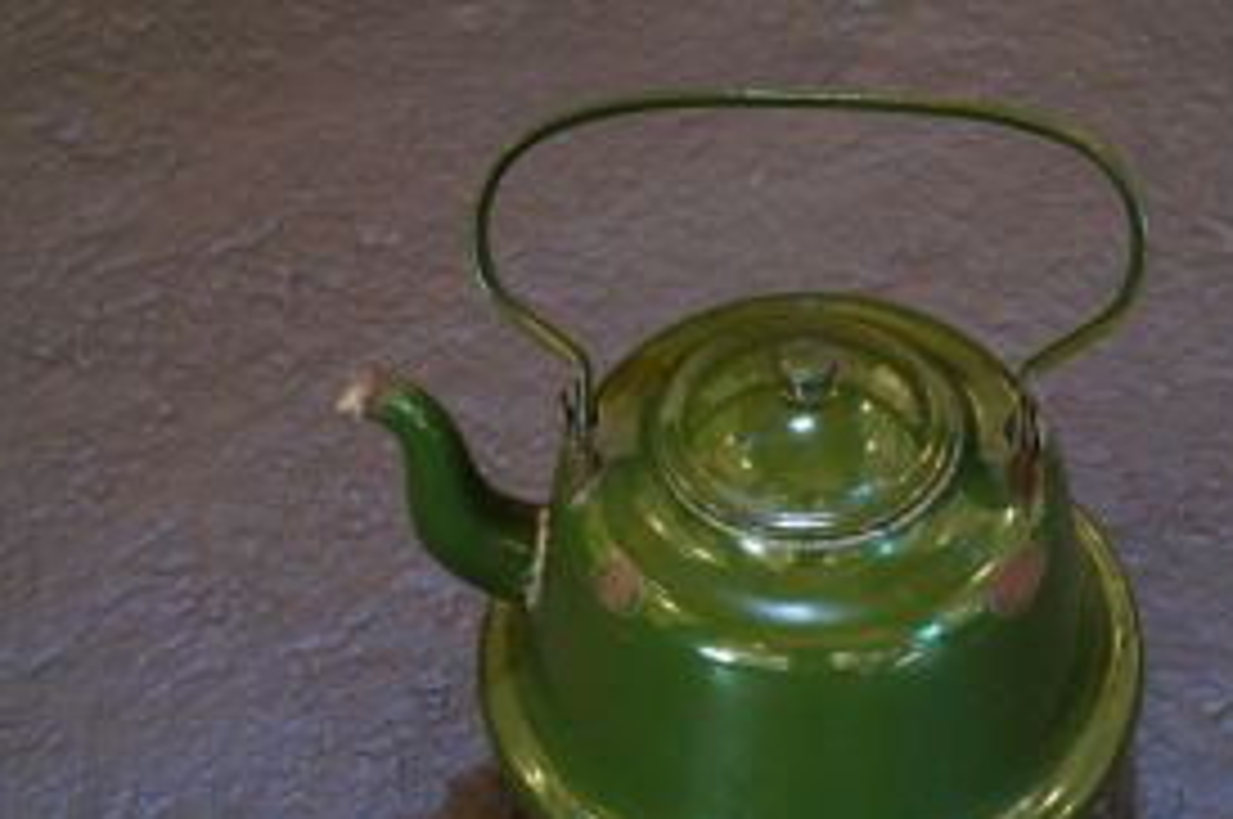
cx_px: 752
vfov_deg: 17.7
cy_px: 526
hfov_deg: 26.4
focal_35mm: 77
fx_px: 2625
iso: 3200
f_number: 5
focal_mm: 35
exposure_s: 1/15
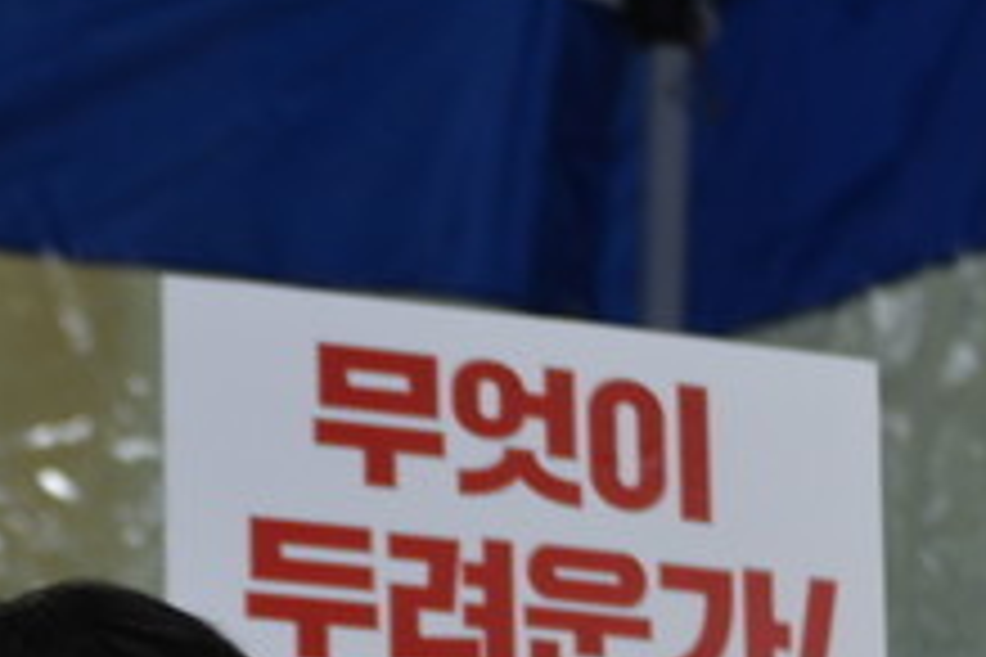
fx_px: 9613
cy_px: 1208
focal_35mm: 351
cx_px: 635
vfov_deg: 3.9
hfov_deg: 5.9
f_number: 4
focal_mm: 80
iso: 320
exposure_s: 1/30
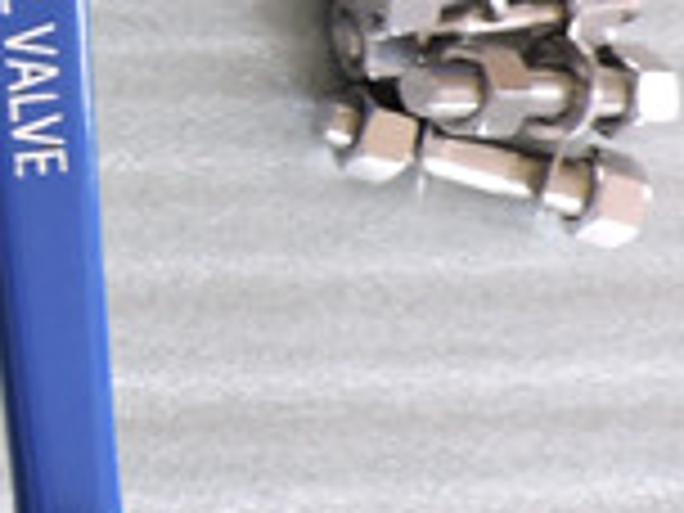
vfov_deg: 11.0
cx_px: -585
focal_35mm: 129
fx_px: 2549
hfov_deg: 13.5
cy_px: -295
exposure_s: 1/30
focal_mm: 5
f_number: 3.1
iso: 160
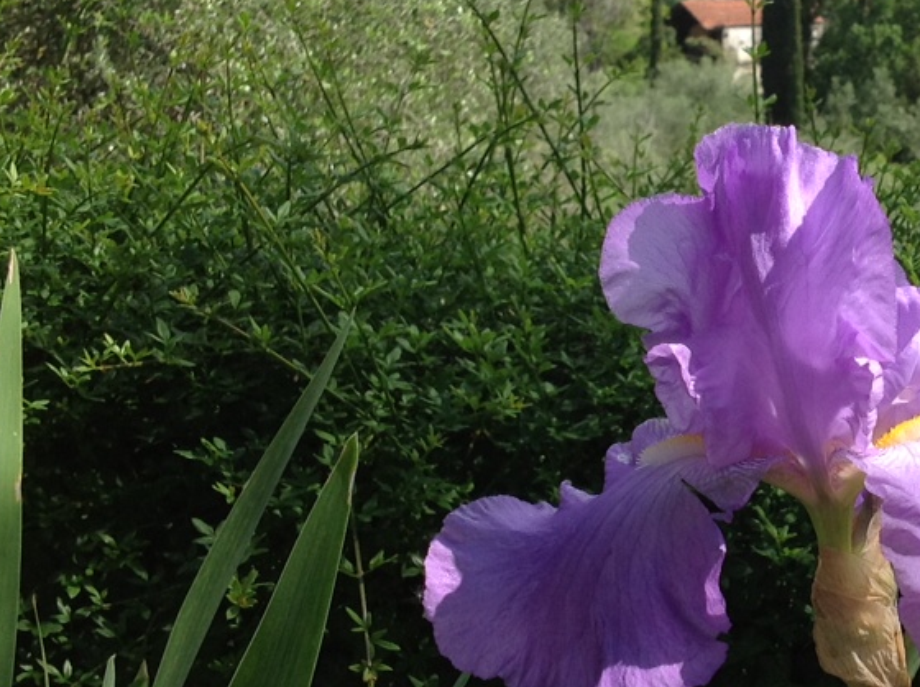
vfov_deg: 18.1
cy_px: 274
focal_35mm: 81
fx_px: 2149
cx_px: 803
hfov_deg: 23.6
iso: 50
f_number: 2.4
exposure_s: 1/975
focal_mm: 4.28
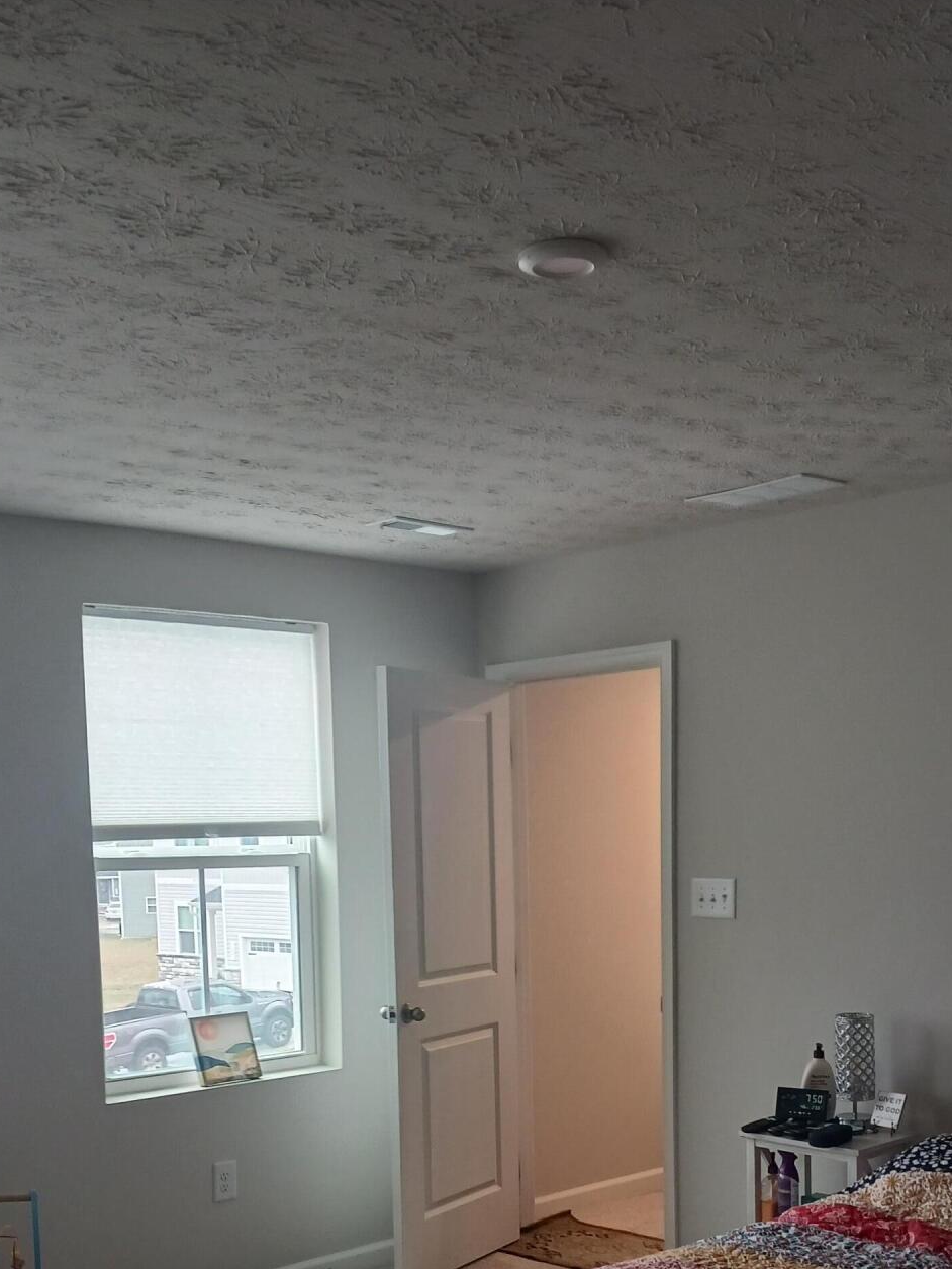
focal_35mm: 43
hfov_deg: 33.6
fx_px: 1577
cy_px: 1003
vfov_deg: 42.0
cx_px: 517
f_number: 1.8
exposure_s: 1/30
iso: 200
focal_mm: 4
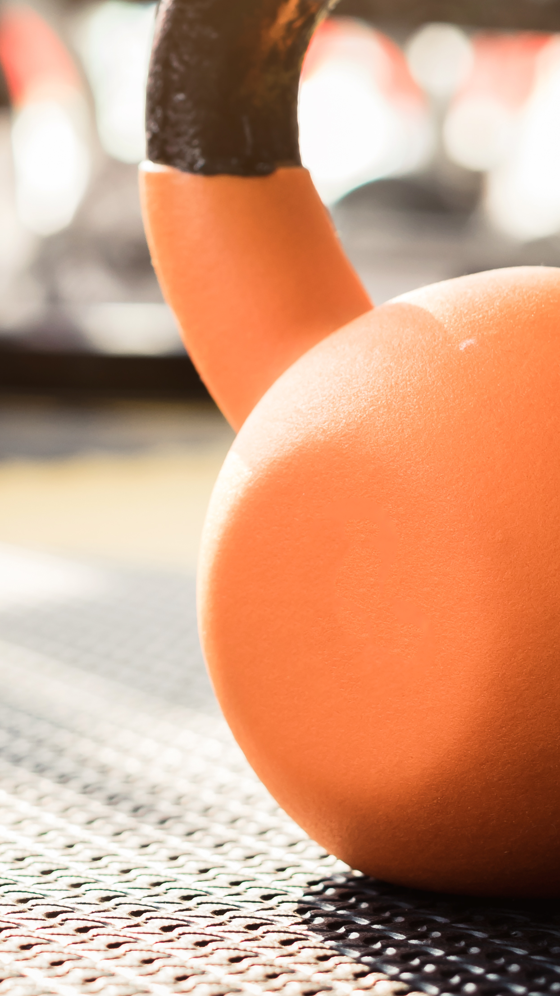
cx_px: 21
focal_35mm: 141
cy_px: 221
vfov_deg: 15.2
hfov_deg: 8.6
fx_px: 3722
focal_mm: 50
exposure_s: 1/60
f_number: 4
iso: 400
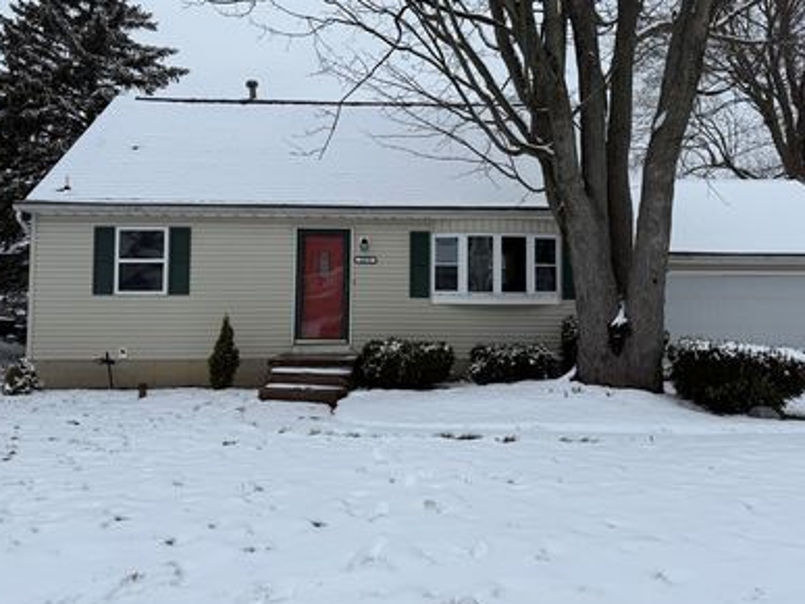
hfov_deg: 58.3
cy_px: 257
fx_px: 721
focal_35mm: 31
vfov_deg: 45.3
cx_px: 426
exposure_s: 1/1410
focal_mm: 6.76
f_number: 1.78
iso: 80
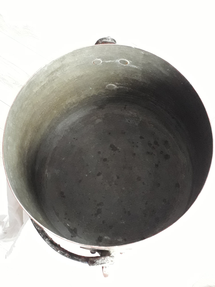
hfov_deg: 51.4
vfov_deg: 65.3
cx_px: 108
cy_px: 144
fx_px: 224
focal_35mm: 27
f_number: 1.9
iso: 500
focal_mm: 3.6
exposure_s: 1/20
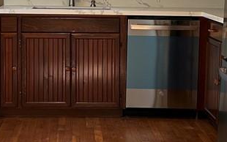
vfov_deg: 14.3
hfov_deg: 22.7
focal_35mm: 91
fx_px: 563
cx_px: 78
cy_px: 21
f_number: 1.5
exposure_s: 1/121
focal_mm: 5.7
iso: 100
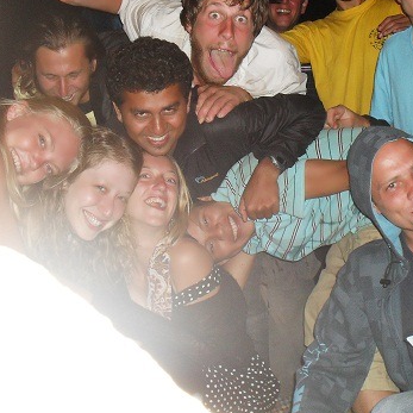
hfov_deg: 29.8
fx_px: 769
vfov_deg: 29.8
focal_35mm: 57
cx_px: 276
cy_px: 132
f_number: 3.2
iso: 200
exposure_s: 1/45
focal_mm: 6.3
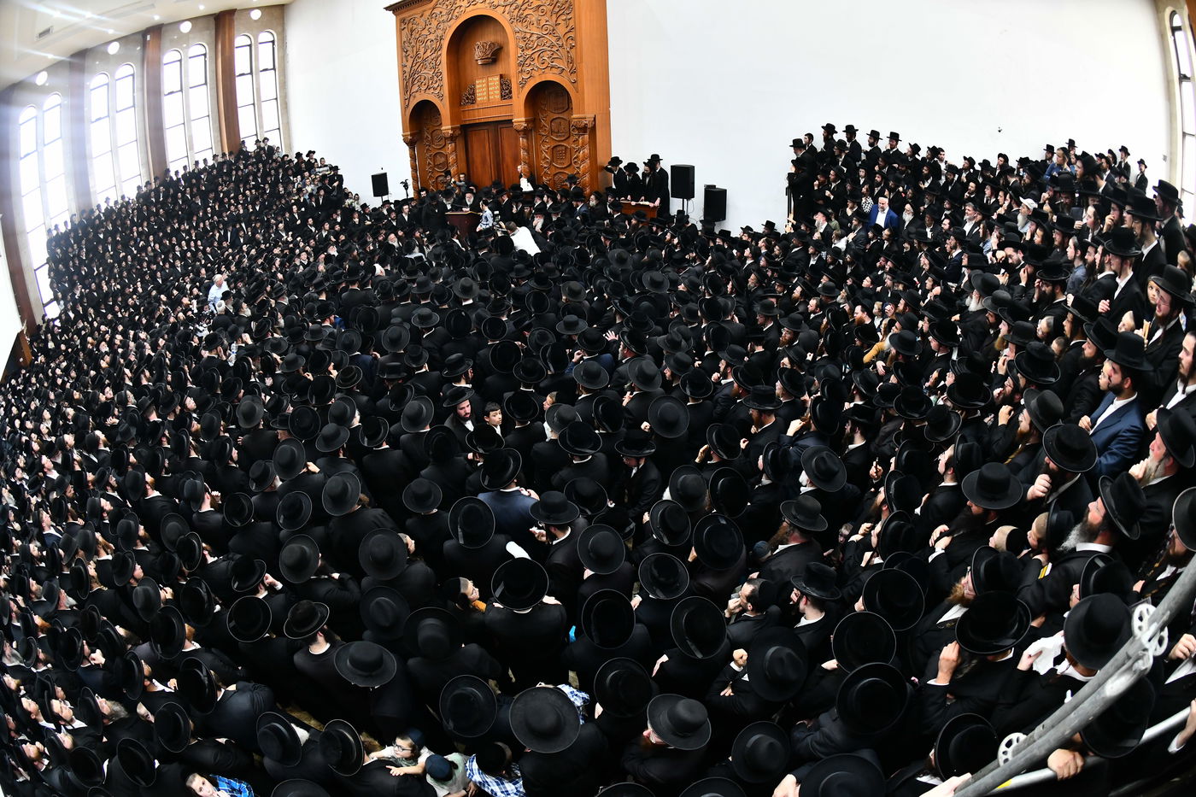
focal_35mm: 16
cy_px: 398
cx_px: 598
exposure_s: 1/200
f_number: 5
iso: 2000
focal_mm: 16
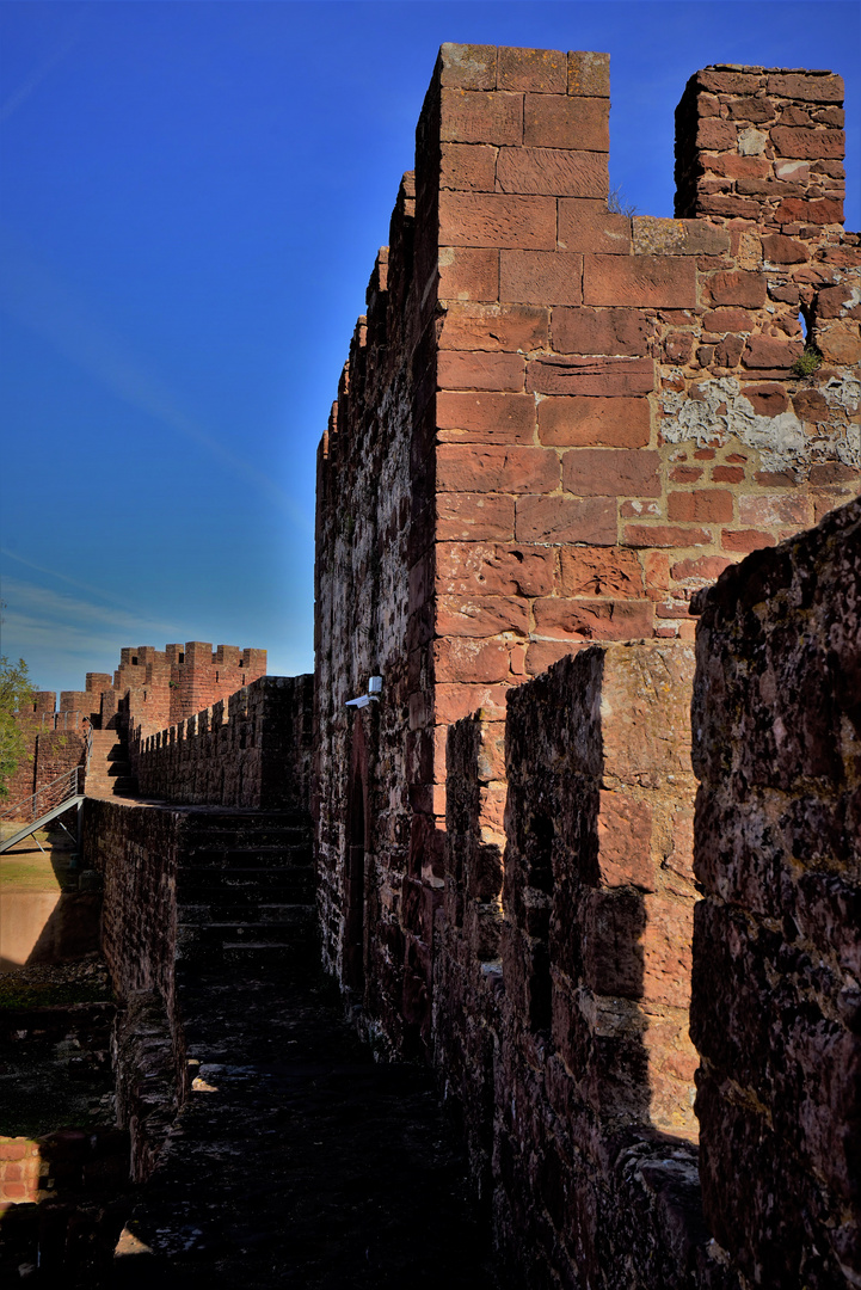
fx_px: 1254
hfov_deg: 37.9
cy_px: 645
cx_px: 430
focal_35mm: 35
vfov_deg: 54.4
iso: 100
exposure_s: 1/80
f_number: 13
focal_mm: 35
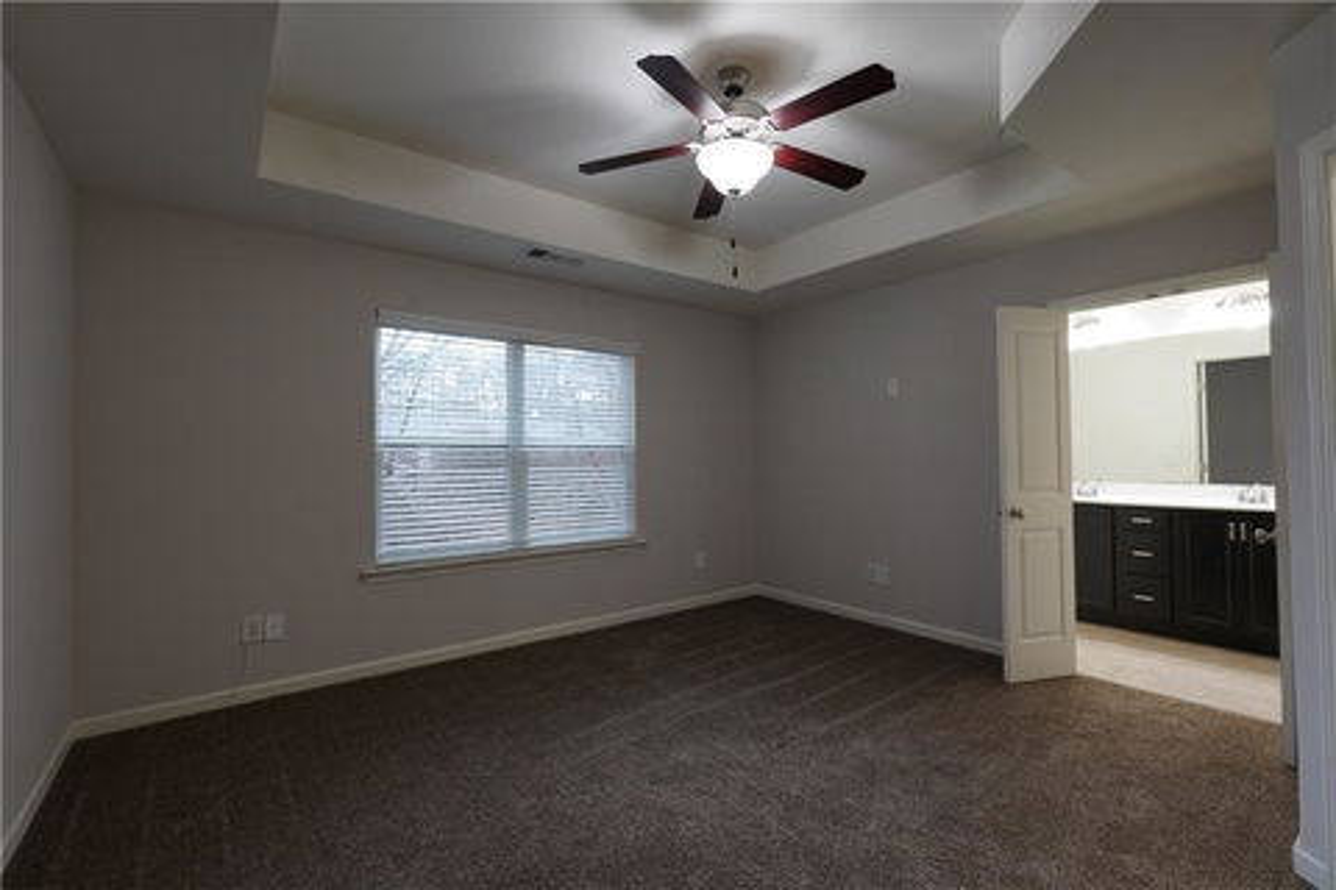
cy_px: 445
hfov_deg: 96.7
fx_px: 594
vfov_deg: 73.7
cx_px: 668
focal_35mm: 16
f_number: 7.1
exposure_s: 1/25
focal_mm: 16
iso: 400
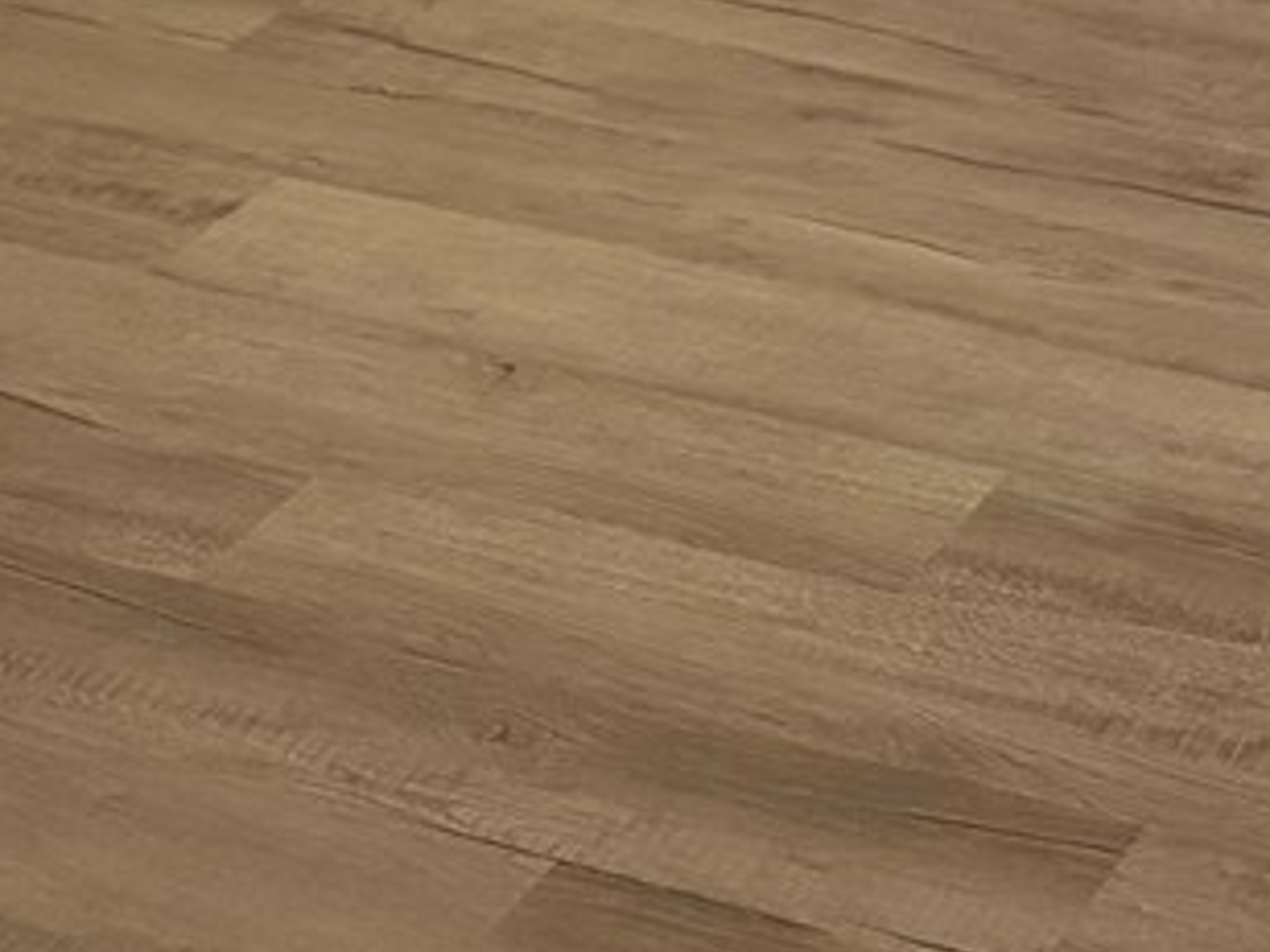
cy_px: -1142
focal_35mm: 135
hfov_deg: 14.4
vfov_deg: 9.9
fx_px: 4953
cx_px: 1208
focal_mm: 5.96
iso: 160
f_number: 1.6
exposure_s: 1/60
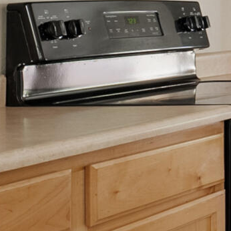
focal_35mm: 118
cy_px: -30
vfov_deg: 14.4
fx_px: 891
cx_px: 762
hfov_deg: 9.7
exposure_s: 3.2
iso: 100
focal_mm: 16
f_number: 8
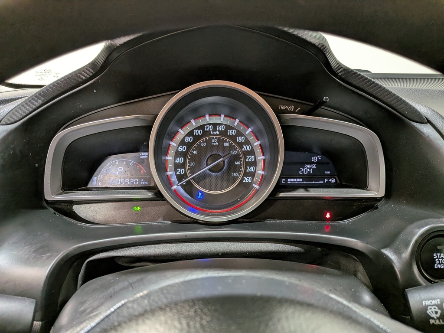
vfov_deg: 56.8
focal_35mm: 24
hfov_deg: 71.6
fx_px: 308
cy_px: 166
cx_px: 222
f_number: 1.7
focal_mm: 4.53
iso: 419
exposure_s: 1/100
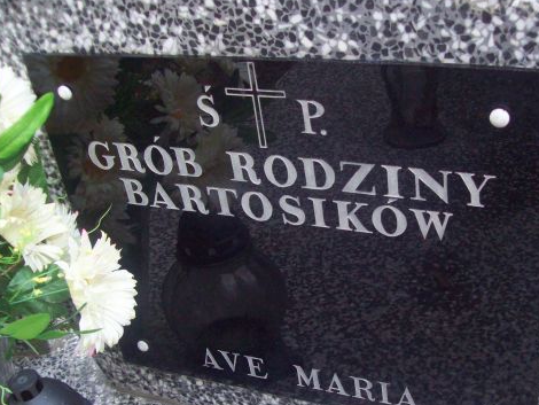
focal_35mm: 49
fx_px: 763
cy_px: 247
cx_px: 325
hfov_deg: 38.7
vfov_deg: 29.6
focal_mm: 6
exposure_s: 1/64
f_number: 2.7
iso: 200
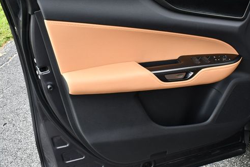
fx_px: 327
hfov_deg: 41.5
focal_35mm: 47
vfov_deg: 28.7
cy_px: 85
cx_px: 159
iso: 400
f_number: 5
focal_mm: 18
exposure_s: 1/250
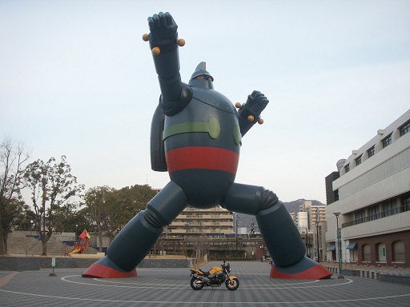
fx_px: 438
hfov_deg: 50.1
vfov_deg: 38.7
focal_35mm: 37
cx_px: 205
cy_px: 154
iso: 50
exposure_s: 1/80
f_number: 3.5
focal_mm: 7.7
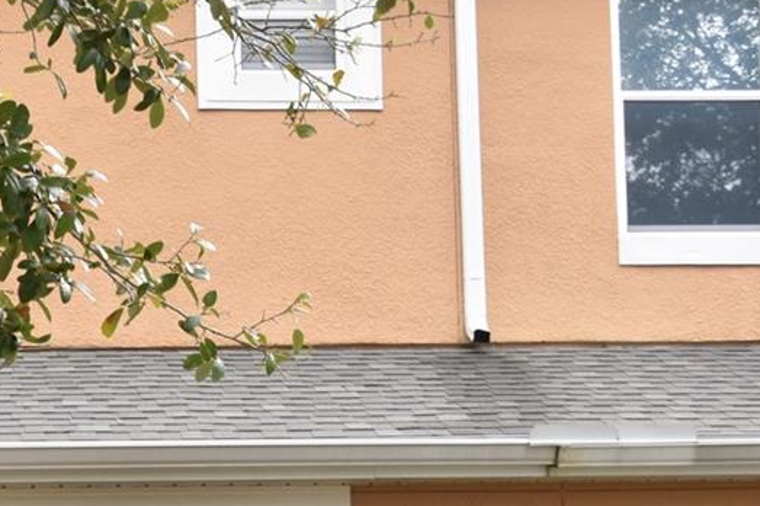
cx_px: 38
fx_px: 2131
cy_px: 502
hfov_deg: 19.7
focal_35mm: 101
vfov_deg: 13.4
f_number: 7.1
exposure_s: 1/200
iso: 400
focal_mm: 22
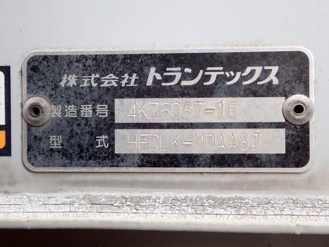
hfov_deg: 35.5
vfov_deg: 27.0
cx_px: 164
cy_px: 124
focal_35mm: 54
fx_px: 513
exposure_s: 1/100
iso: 200
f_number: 3.3
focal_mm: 9.65
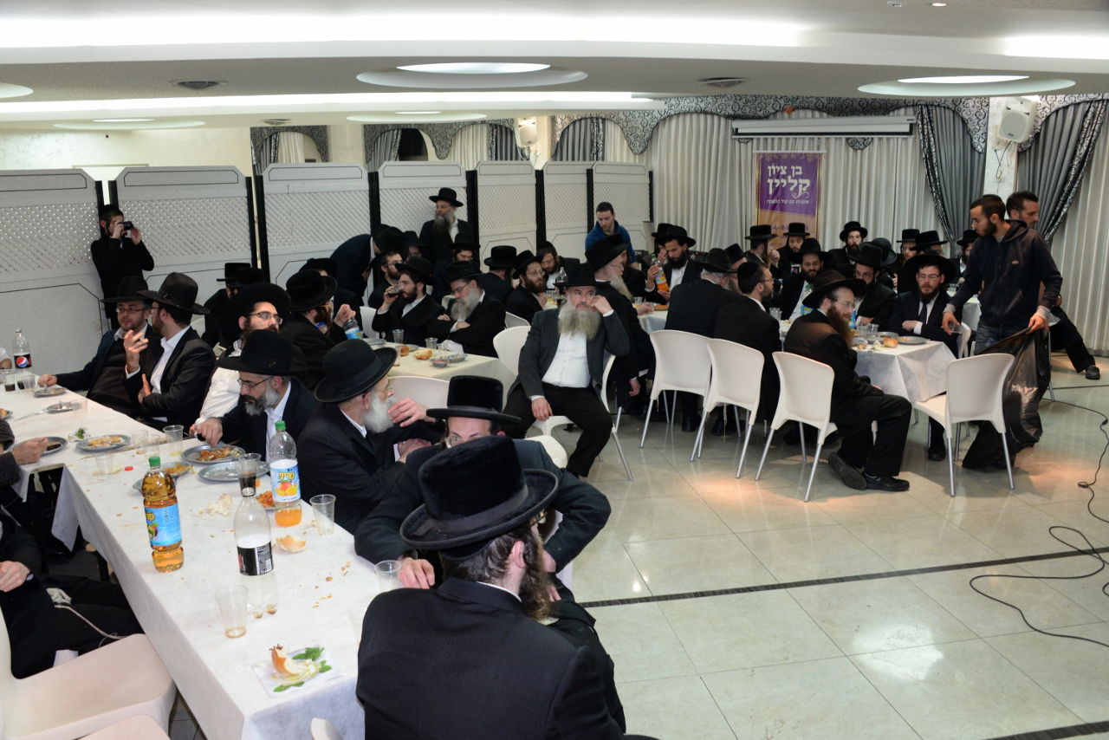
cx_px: 554
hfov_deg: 65.5
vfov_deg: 46.4
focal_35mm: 28
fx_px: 863
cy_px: 370
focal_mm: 28
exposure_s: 1/80
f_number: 6.3
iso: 1250
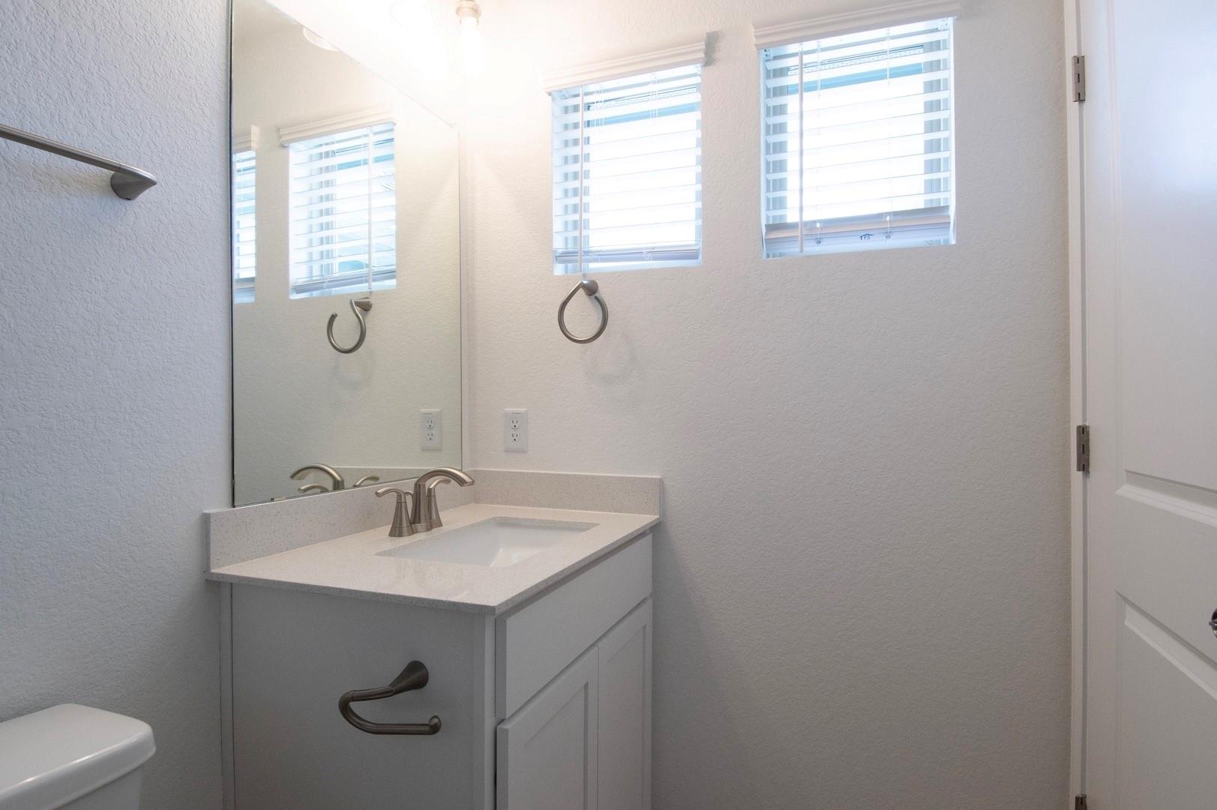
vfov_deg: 36.8
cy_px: 405
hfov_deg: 53.2
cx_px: 608
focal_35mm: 36
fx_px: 1216
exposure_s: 1/80
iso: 400
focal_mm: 24
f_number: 8
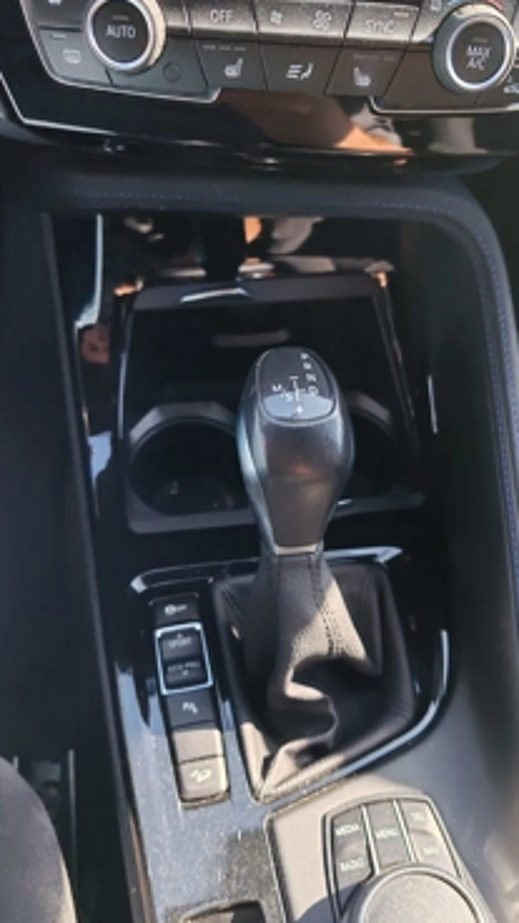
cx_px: 286
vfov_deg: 61.0
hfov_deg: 36.6
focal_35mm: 32
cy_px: 494
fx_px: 783
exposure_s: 1/100
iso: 100
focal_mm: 6.12
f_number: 1.9
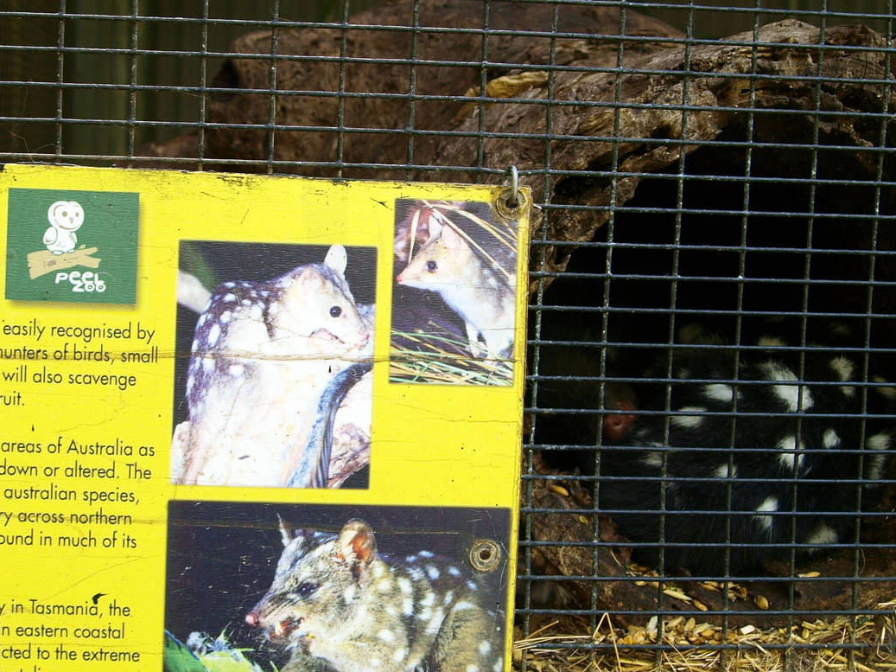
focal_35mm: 71
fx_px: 1837
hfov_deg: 27.3
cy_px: 269
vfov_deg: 20.7
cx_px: 350
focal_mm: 23
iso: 160
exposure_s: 1/25
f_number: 5.6
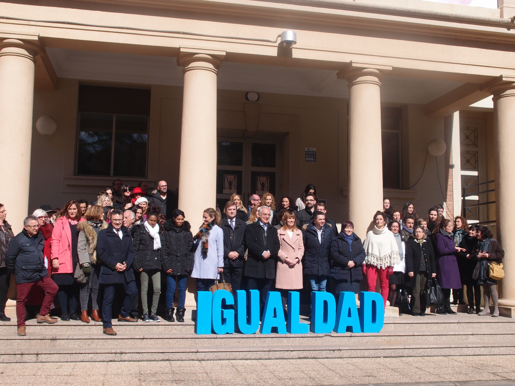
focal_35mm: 38
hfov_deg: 49.0
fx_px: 565
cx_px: 258
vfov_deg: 37.7
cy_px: 193
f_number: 4.5
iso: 100
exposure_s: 1/1000
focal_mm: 8.16
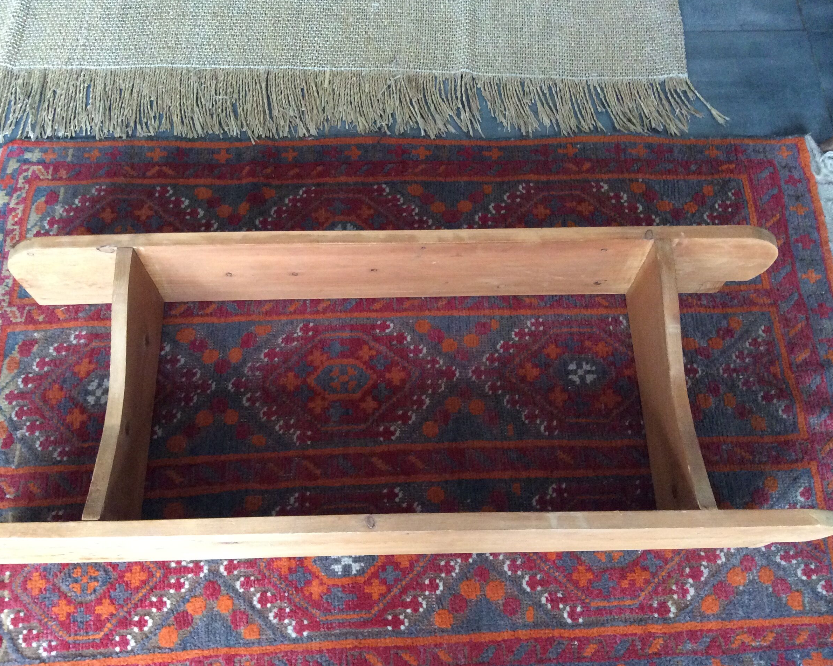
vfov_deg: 43.4
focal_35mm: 34
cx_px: 397
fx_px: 838
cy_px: 331
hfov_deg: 52.8
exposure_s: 1/25
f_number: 2.4
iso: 320
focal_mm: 3.3
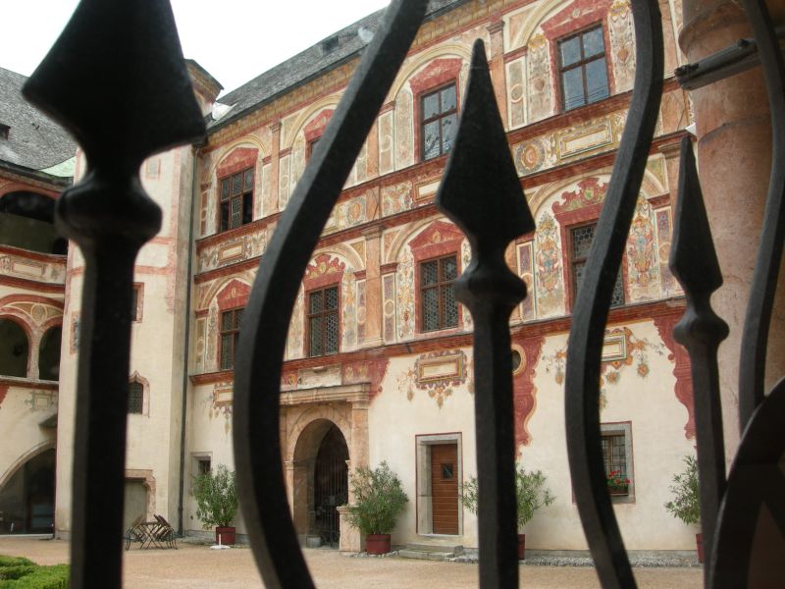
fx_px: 862
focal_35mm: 38
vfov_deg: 37.7
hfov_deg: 49.0
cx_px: 392
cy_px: 294
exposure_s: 1/110
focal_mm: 7.8
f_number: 4.8
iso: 50
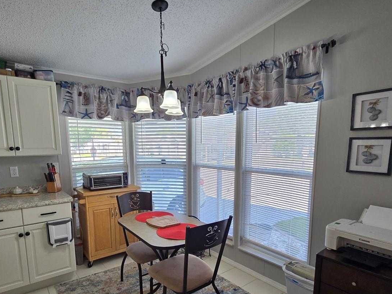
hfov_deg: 84.5
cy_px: 181
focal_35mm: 19
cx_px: 179
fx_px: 215
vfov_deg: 67.8
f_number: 2.2
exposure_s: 1/60
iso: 80
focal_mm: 2.2
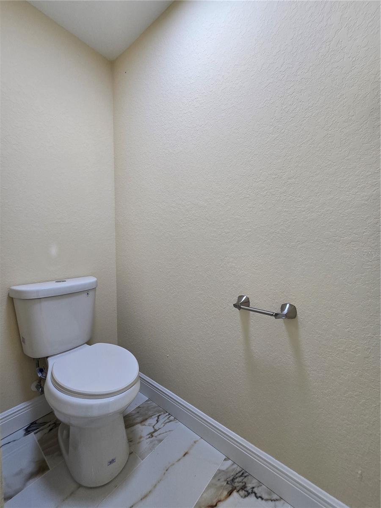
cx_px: 190
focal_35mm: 13
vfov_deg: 106.2
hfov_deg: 89.9
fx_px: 191
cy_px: 254
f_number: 2.2
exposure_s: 1/60
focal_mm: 2.2
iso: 64
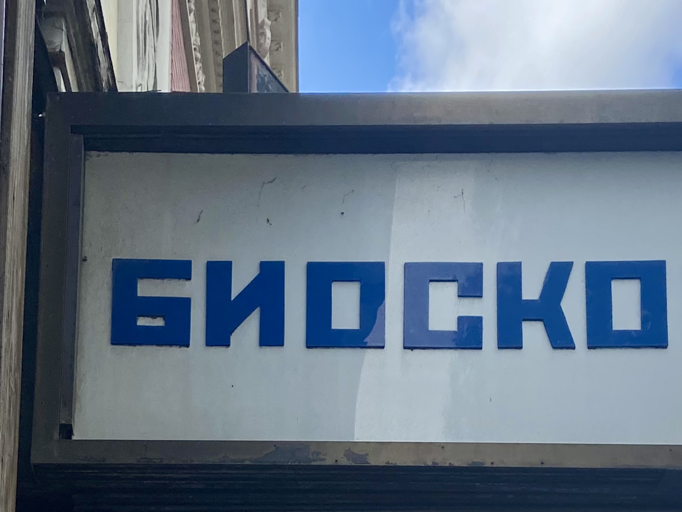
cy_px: 301
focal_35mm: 39
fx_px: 768
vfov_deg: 36.7
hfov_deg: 47.7
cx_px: 395
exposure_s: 1/1996
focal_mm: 4.25
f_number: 1.8
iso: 32
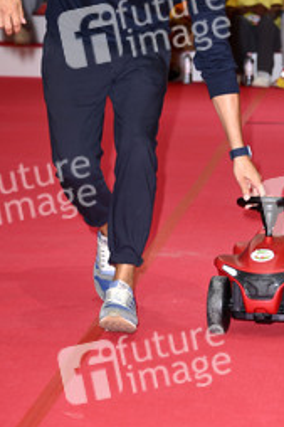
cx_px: 193
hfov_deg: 7.5
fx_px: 2168
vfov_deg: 11.2
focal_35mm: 183
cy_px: 113
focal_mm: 116
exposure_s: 1/250
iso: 1250
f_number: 5.6
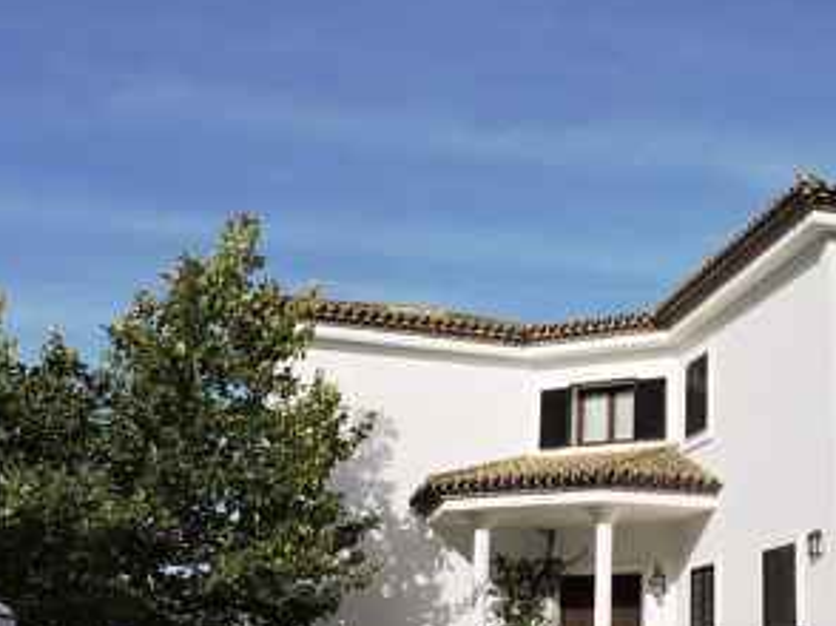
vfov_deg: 30.1
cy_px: 381
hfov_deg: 37.6
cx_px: 718
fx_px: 1158
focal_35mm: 48
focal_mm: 4.3
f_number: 4.2
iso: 110
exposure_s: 1/1600
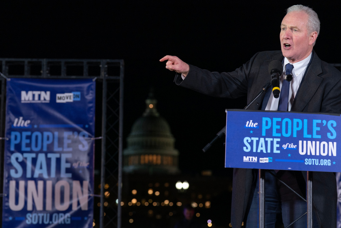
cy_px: 113
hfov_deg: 25.0
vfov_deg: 16.9
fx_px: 768
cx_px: 172
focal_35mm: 81
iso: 2000
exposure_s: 1/320
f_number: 4
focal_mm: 80
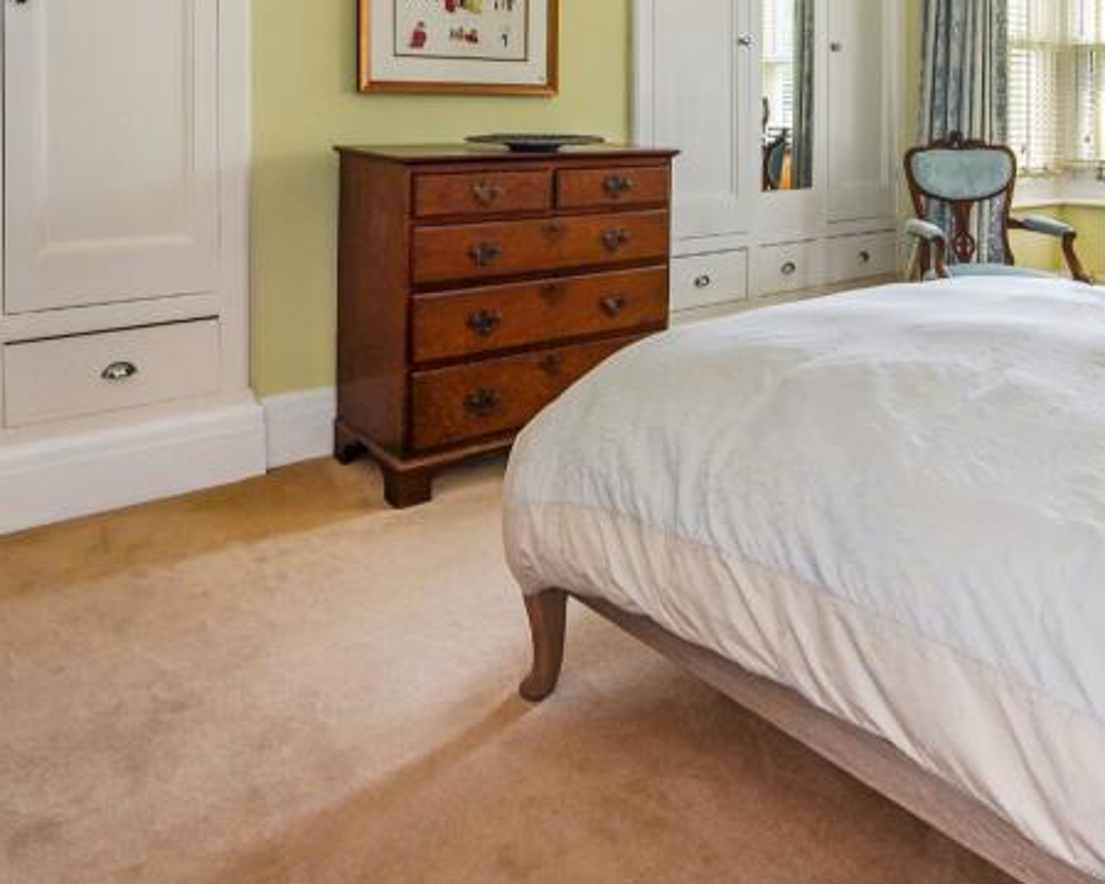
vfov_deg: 45.0
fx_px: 981
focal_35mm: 30
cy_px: 126
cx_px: 699
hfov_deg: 58.0
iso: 400
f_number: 10
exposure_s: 1/30
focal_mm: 14
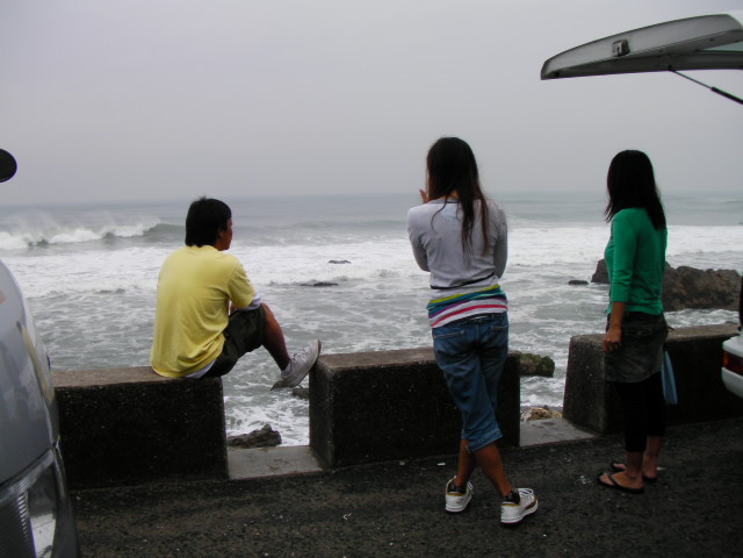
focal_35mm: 38
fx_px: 816
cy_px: 279
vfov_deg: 37.7
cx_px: 372
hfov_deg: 49.0
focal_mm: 6.3
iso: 50
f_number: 3.5
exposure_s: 1/260
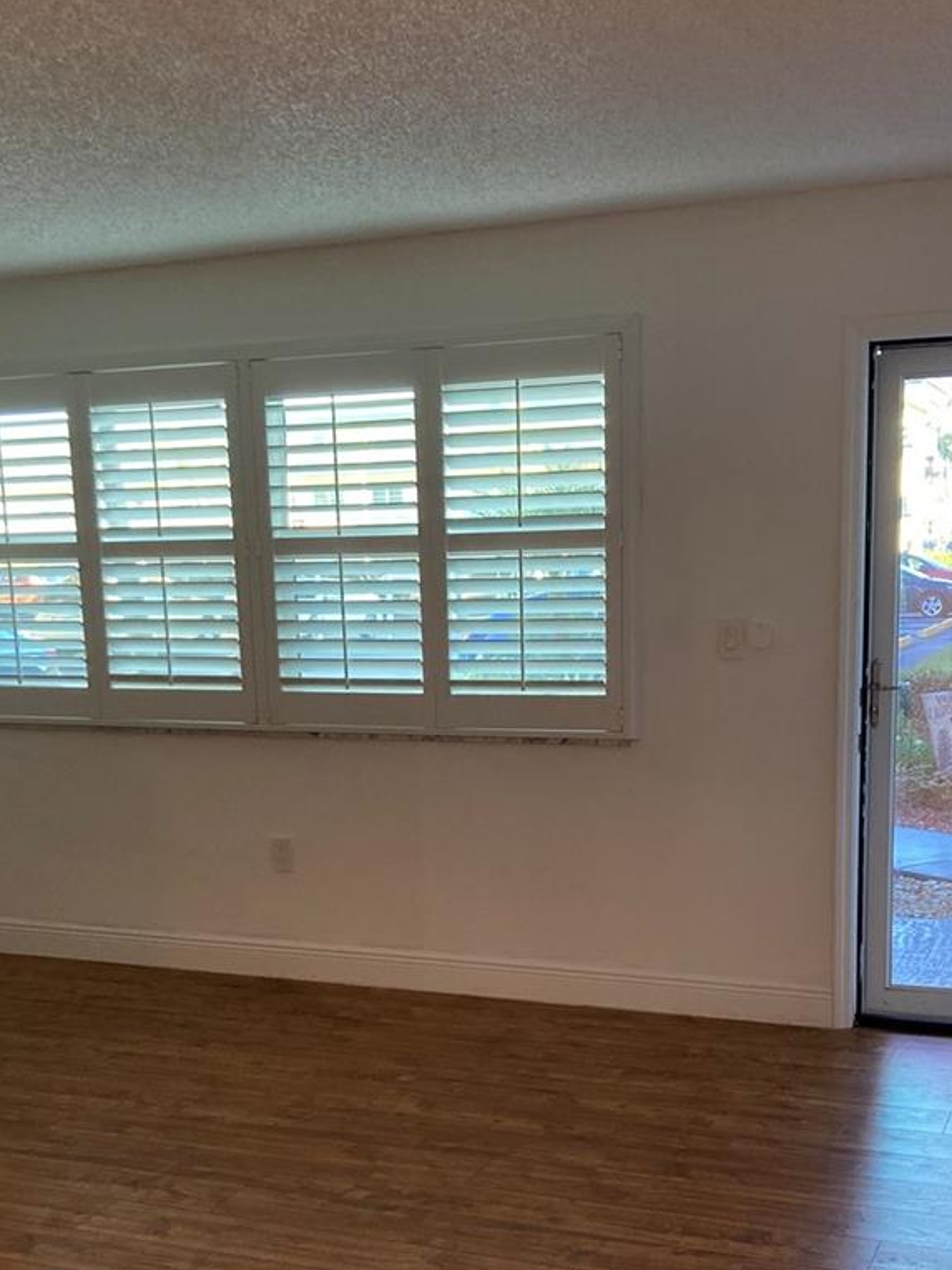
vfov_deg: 42.3
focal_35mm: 44
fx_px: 1613
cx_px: 493
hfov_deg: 32.9
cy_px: 854
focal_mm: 3.99
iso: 200
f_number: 1.8
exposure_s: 1/60
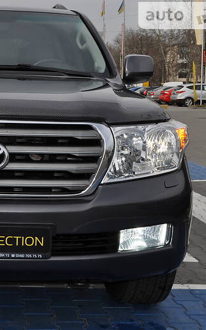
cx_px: -15
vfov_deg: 33.5
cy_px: 162
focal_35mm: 61
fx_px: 549
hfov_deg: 20.4
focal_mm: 26
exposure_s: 1/200
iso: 200
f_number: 14
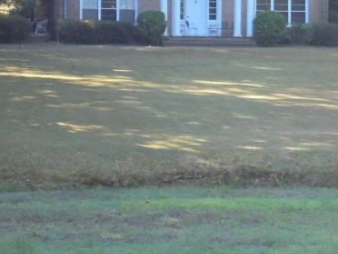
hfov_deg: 9.4
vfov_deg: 7.1
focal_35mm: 210
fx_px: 2050
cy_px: 44
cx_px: 286
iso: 400
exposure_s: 1/100
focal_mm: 21.8
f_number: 5.6
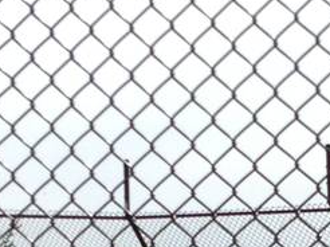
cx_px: 327
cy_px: 463
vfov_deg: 6.7
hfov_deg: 9.2
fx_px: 2048
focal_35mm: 215
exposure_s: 1/1550
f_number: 2.4
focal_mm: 4.13
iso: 50
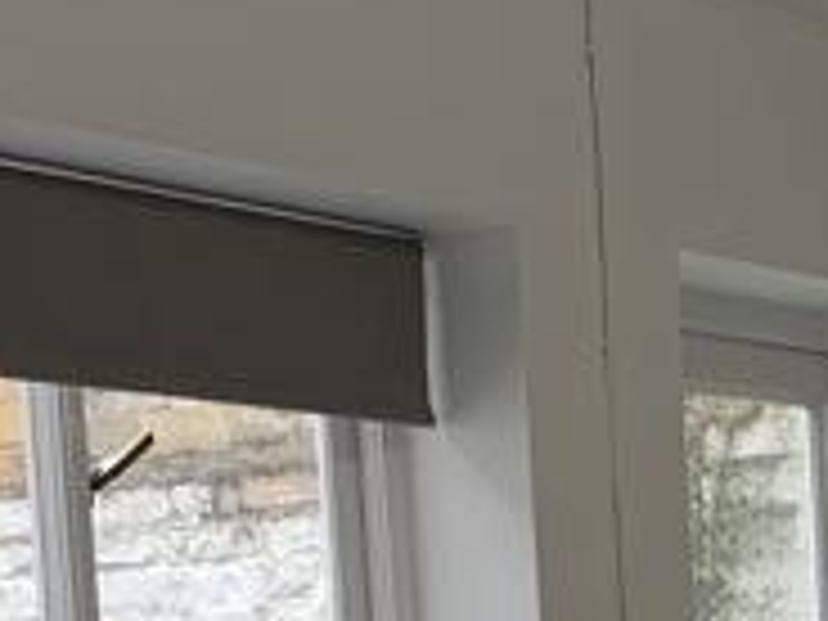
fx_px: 3373
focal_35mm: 141
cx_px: 878
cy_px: 1012
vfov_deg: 10.1
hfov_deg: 13.7
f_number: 1.8
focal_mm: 4.25
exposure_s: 1/121
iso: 40
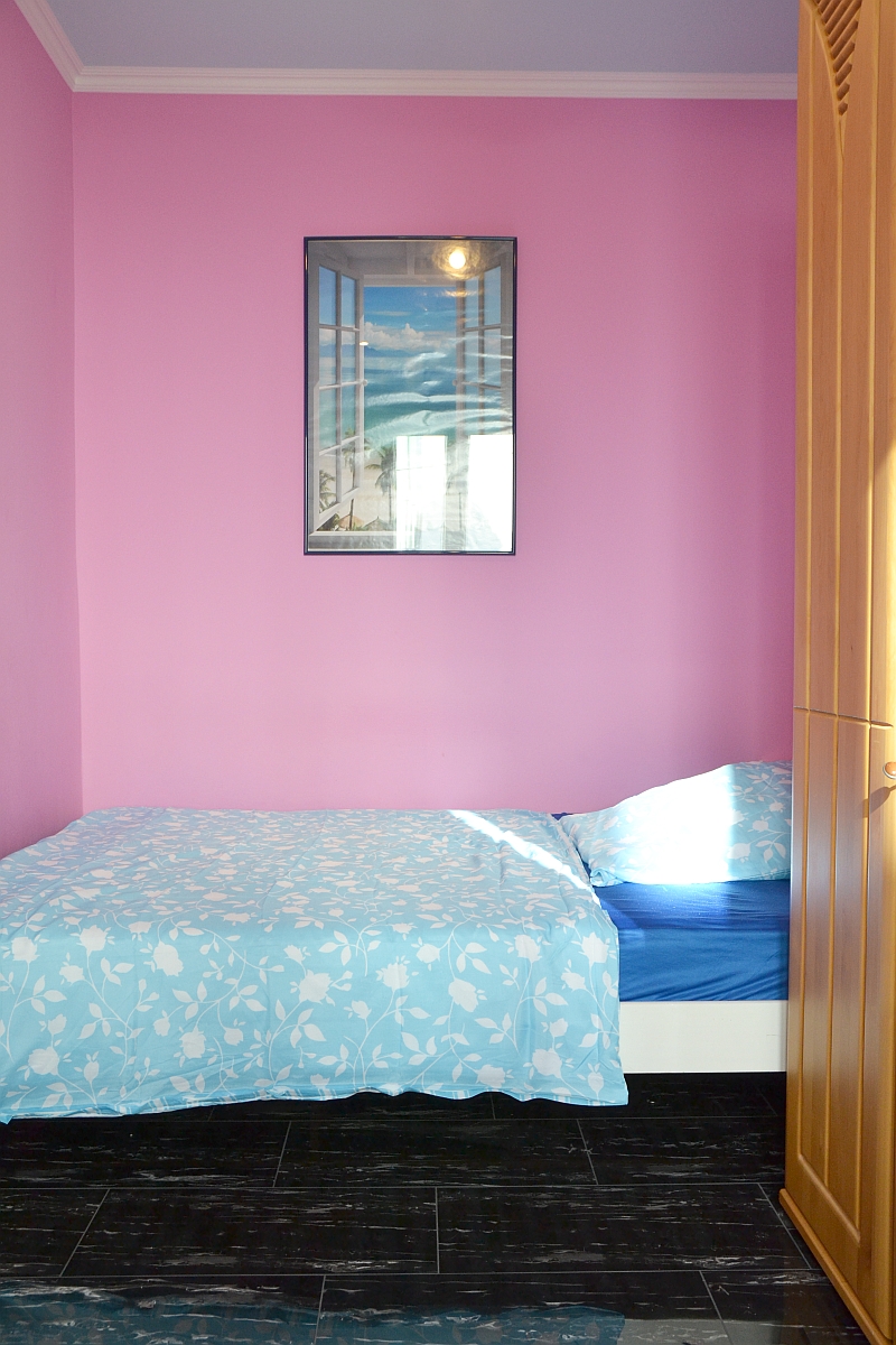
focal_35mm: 33
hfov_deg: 40.0
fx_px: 1232
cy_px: 672
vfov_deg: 57.2
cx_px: 448
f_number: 5
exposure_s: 1/125
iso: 800
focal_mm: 22
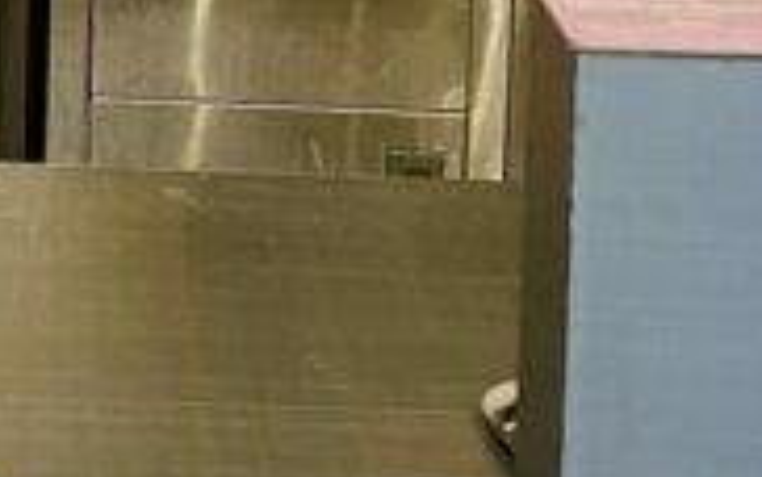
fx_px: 2681
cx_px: -50
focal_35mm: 129
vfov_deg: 9.4
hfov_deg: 15.8
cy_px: -548
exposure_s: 1/60
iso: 400
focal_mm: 5.1
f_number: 1.6
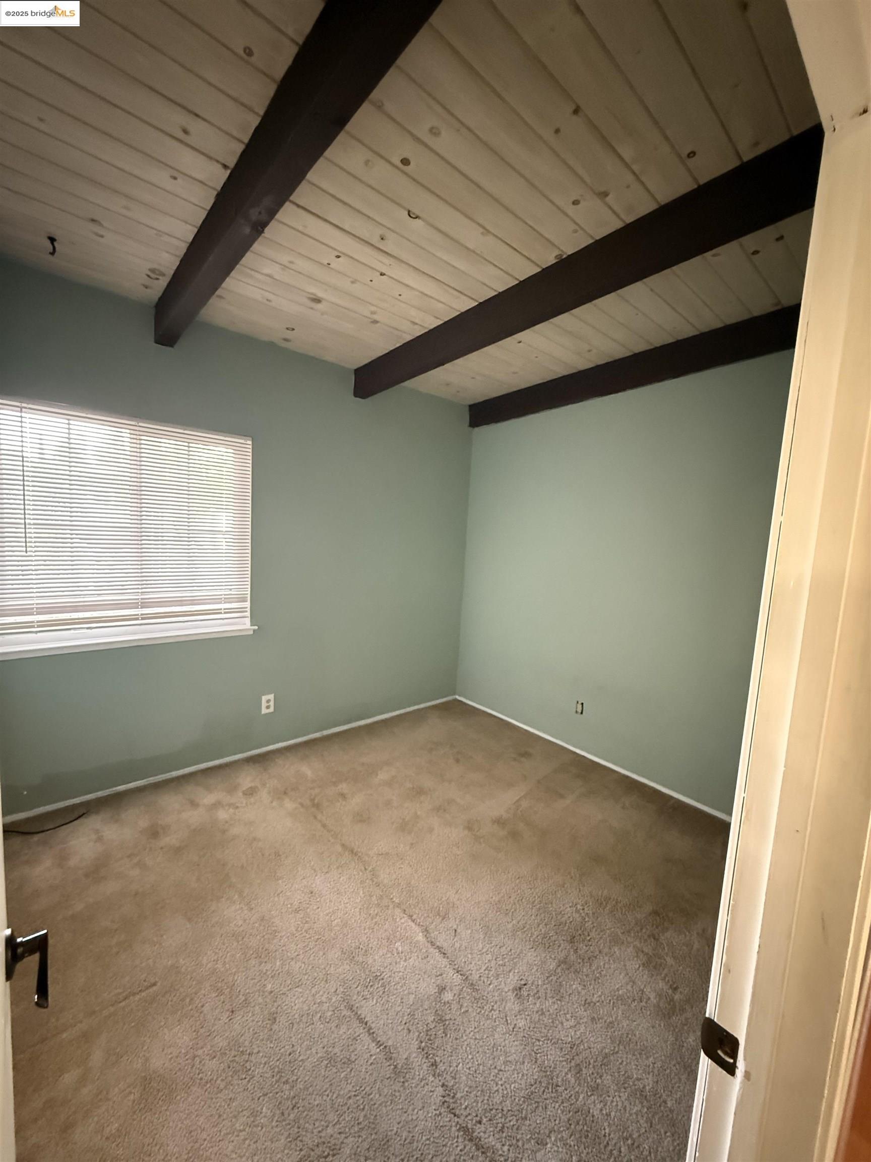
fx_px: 470
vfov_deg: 102.1
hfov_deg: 85.7
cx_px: 436
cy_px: 581
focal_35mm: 14
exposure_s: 1/40
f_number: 2.2
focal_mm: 2.22
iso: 1600
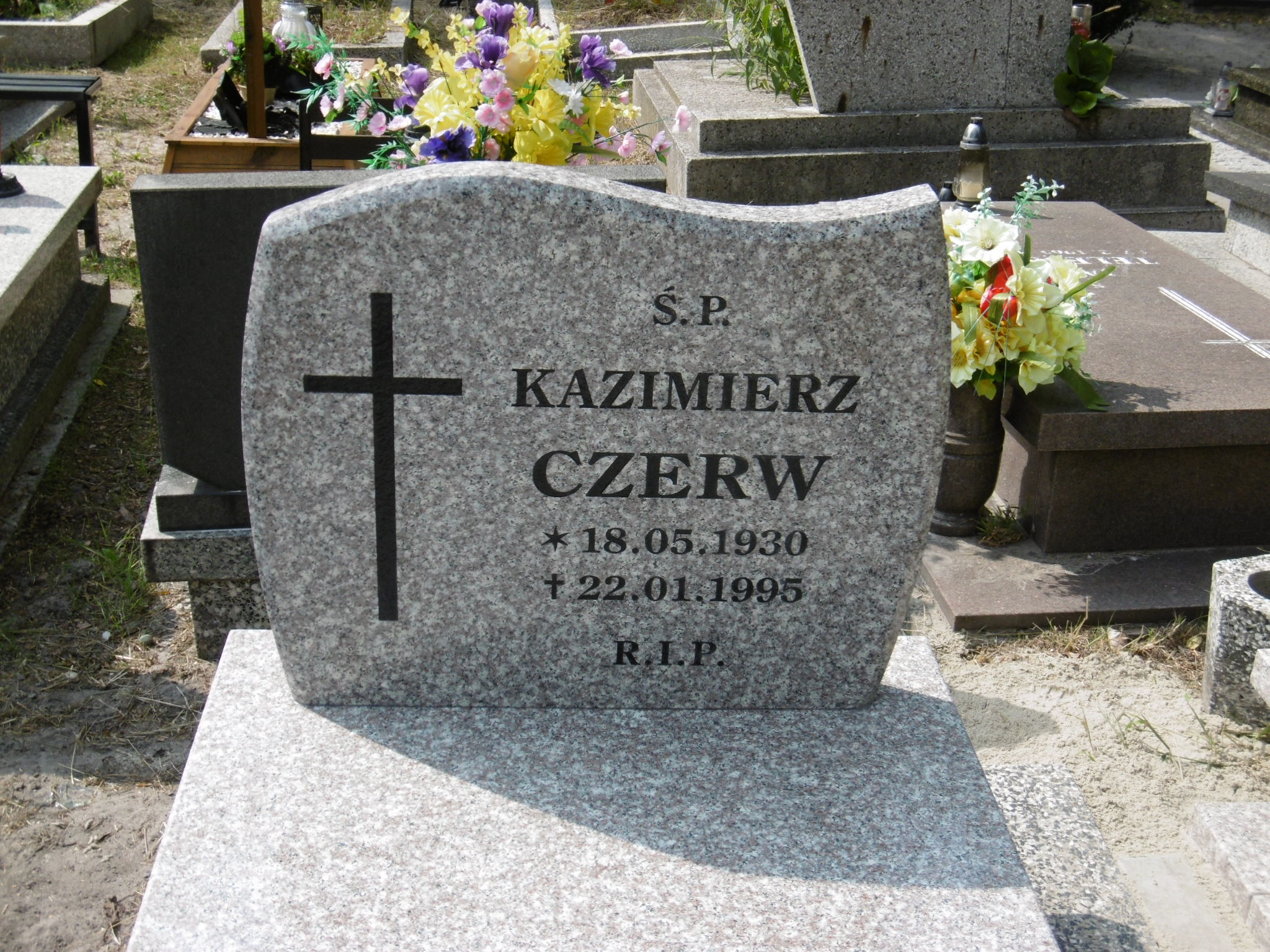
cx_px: 635
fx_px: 1871
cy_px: 476
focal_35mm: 51
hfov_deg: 37.5
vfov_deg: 28.6
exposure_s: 1/500
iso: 100
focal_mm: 9.2
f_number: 4
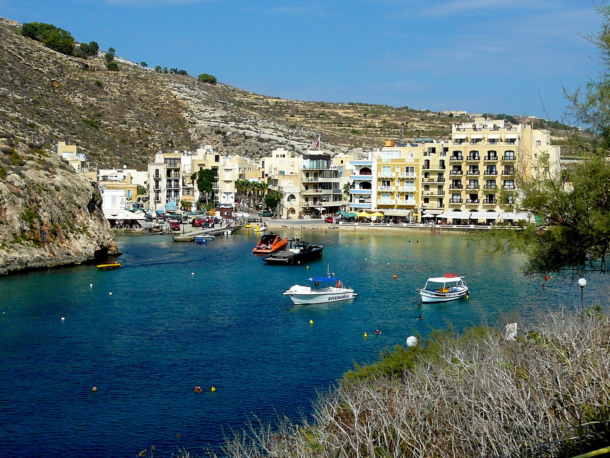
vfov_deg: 28.6
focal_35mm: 51
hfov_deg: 37.5
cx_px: 305
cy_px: 229
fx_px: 899
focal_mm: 6.1
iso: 80
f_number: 5
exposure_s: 1/640
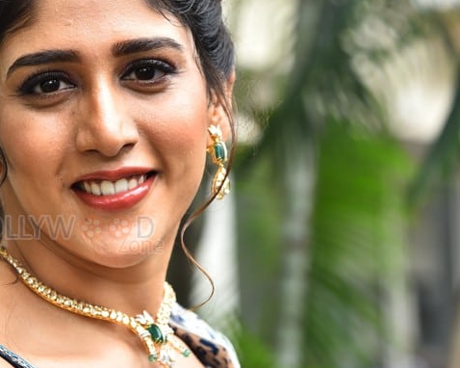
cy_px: 219
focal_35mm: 198
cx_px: 163
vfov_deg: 7.8
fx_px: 2695
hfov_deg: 9.8
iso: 800
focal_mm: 105
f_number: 4.5
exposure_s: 1/125
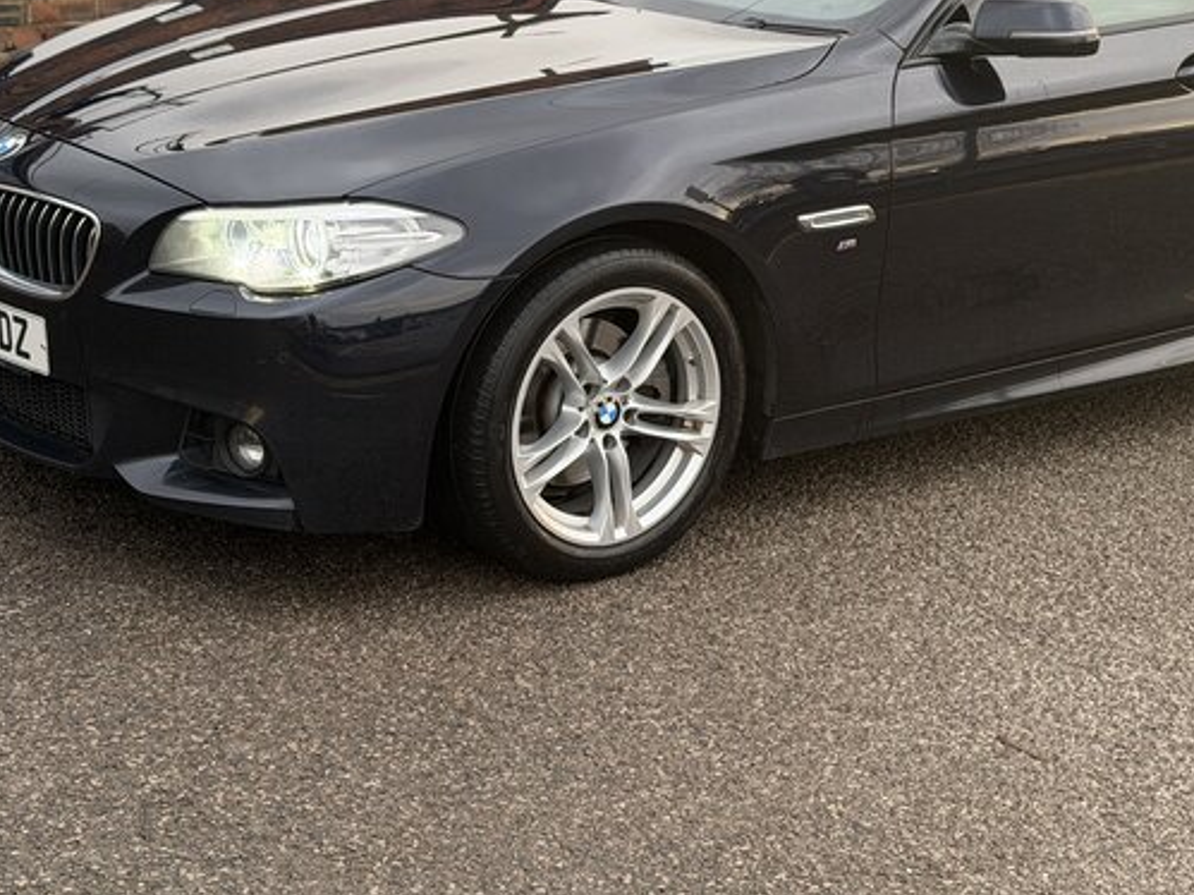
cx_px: 782
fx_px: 2655
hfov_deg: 25.2
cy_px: 258
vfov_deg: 19.0
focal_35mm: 77
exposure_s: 1/133
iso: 160
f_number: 1.78
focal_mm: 6.76
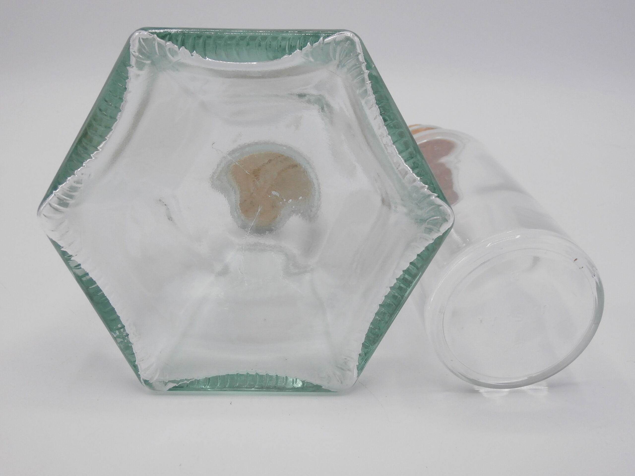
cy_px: 238
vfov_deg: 37.7
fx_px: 697
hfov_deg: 49.0
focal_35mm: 38
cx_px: 318
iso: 200
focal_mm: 6.67
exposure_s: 1/800
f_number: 3.9
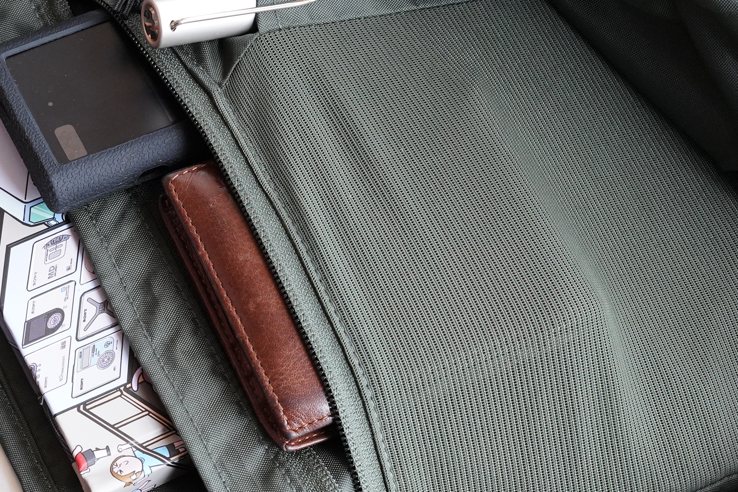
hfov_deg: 28.2
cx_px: 227
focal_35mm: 71
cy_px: 430
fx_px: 1455
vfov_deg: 18.9
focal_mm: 35
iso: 5000
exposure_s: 1/40
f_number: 9
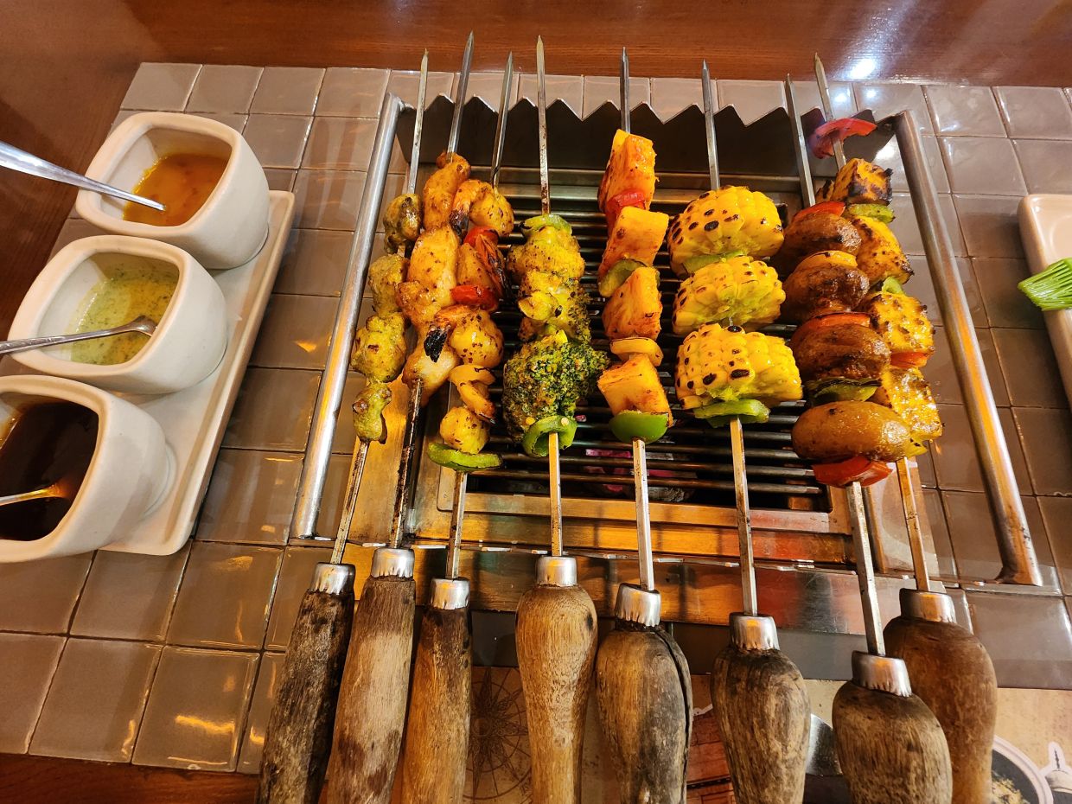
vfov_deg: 89.9
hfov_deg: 106.2
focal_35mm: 13
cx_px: 536
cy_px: 402
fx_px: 403
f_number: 2.2
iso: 800
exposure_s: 1/25.1
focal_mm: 2.2
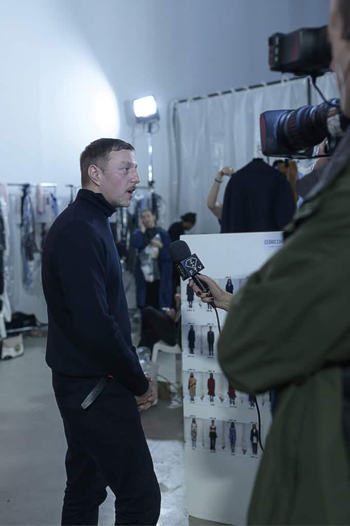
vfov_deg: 54.5
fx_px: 511
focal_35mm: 35
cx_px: 175
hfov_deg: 37.8
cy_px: 263
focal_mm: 35
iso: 250
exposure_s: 1/320
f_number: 2.8
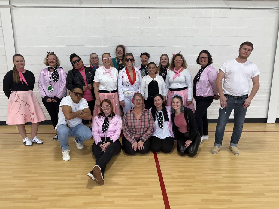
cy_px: 104
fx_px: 193
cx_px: 140
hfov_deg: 71.6
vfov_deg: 56.8
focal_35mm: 24
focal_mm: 6.76
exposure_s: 1/120
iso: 160
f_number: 1.78
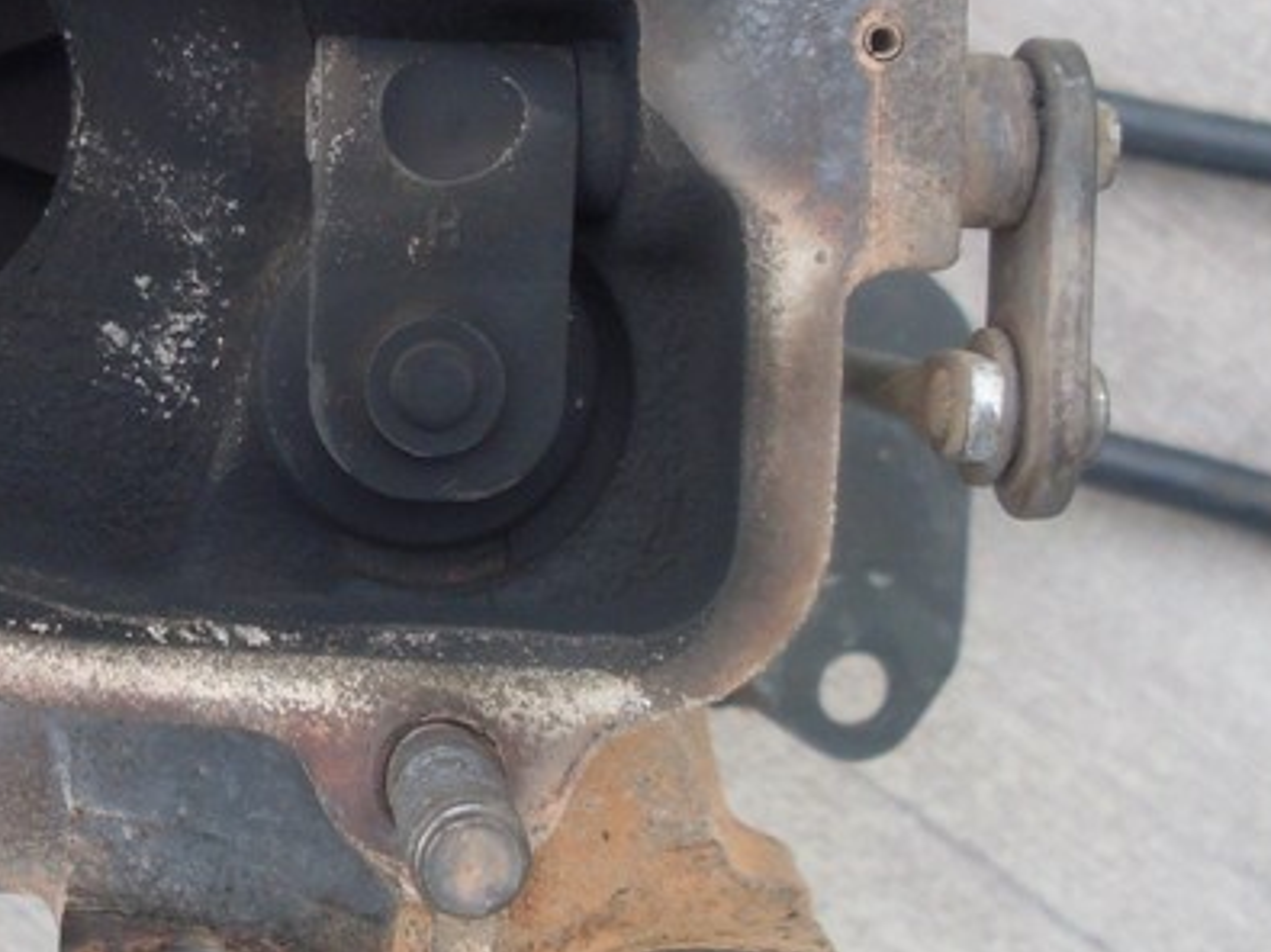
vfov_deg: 19.0
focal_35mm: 77
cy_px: 283
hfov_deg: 24.6
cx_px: 122
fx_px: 2826
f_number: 2.8
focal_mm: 6.3
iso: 80
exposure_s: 1/90
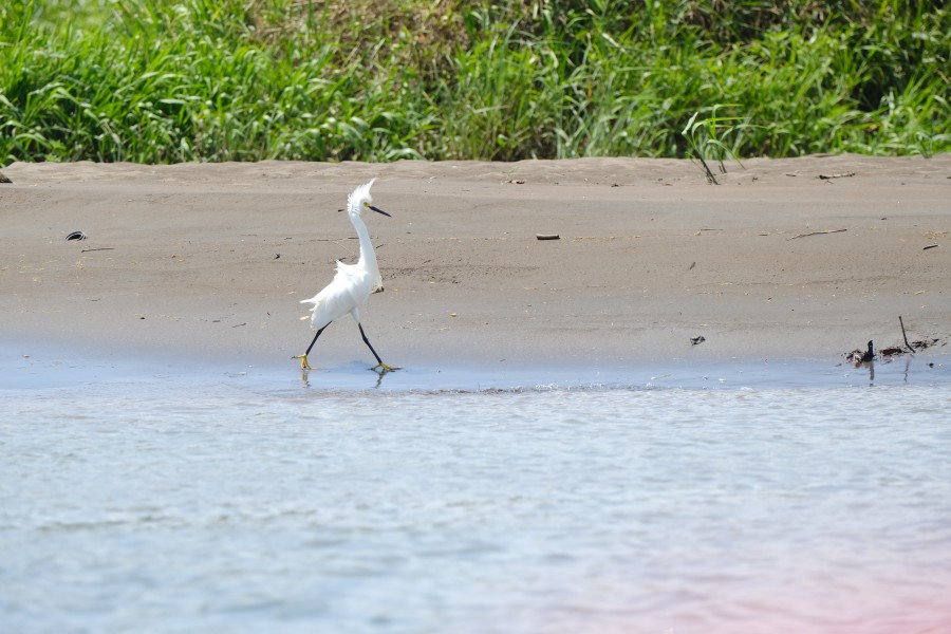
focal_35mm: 450
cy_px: 317
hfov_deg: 4.6
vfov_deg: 3.1
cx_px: 476
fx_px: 11887
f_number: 7.1
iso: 640
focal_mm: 300
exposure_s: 1/1000
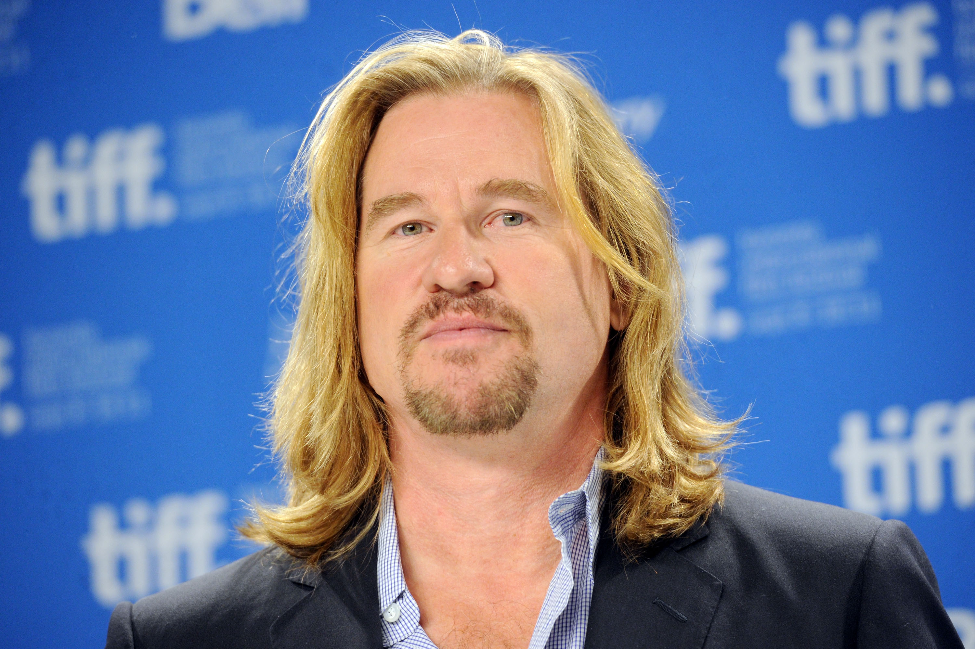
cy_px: 324
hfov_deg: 10.3
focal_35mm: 200
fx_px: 5415
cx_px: 488
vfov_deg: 6.9
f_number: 4
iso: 3200
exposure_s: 1/200
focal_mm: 200
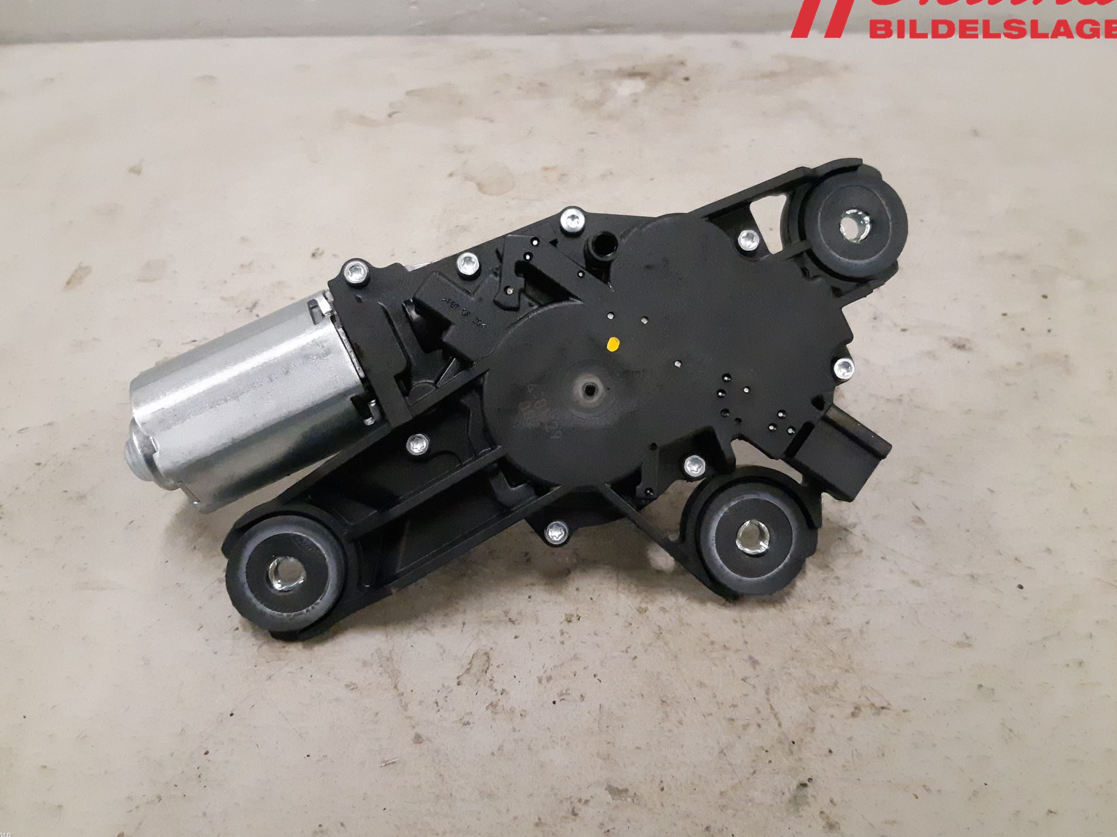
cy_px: 390
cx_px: 550
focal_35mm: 28
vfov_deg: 49.7
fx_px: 903
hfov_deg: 63.4
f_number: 1.7
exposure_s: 1/218
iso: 800
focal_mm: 3.93
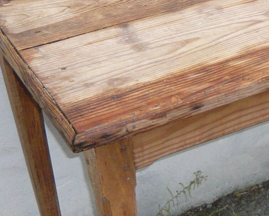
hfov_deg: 16.3
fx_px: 884
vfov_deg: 13.9
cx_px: 362
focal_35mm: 111
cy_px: 87
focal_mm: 4.6
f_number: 2.8
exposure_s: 1/160
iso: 100
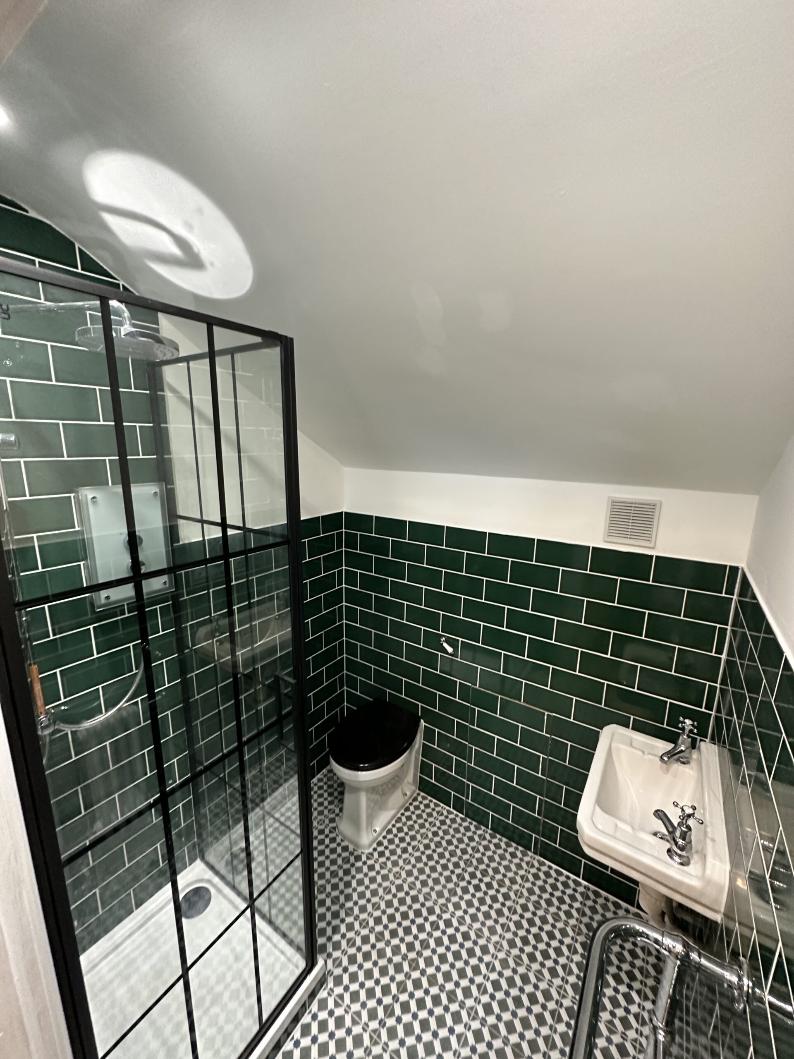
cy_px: 530
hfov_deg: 85.7
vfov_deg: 102.1
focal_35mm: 14
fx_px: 428
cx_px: 397
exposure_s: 1/50
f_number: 2.2
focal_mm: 2.22
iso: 320
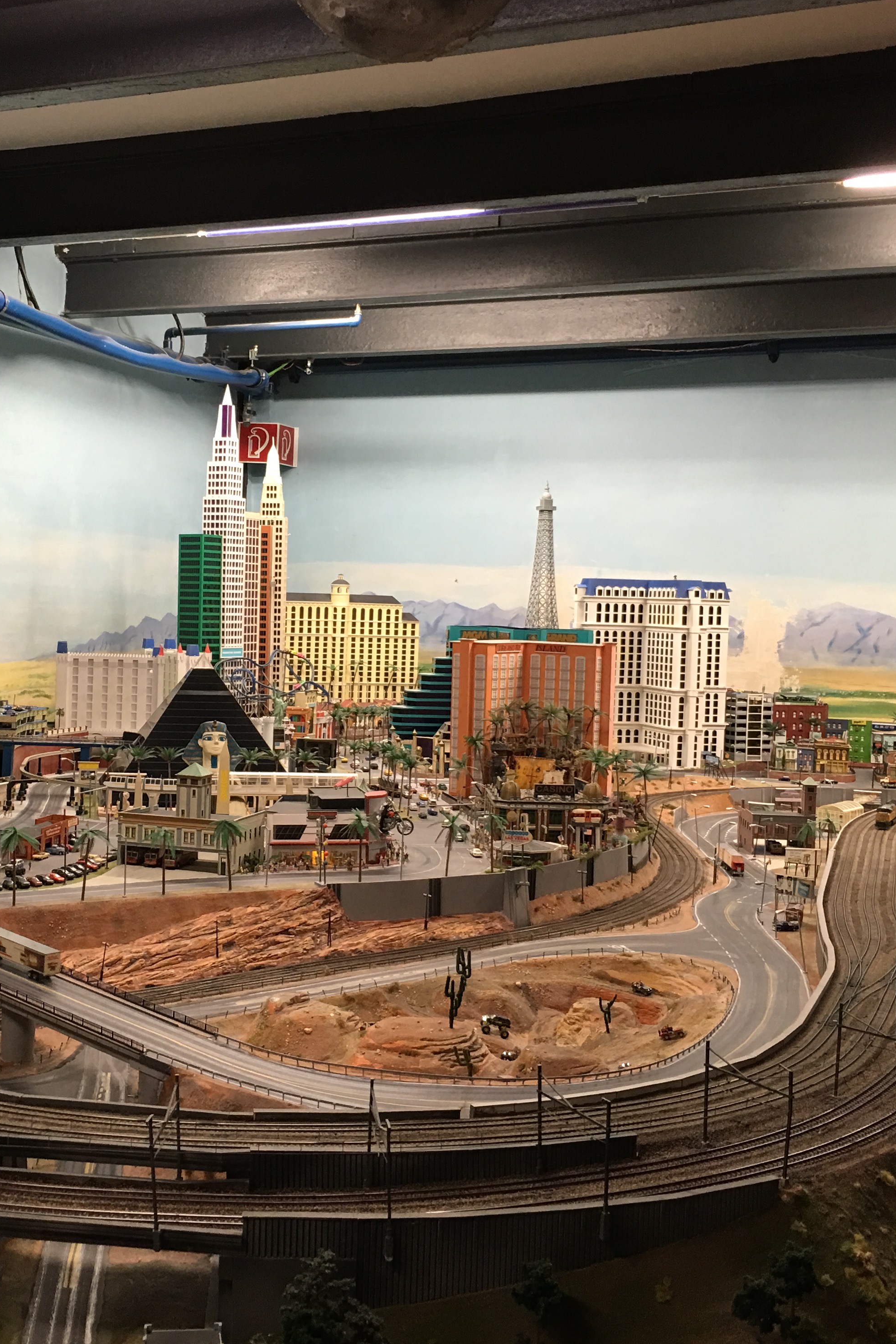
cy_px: 660
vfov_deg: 47.4
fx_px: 1531
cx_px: 299
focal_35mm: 41
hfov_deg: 32.4
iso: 50
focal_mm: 4.15
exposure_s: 1/17
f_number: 2.2
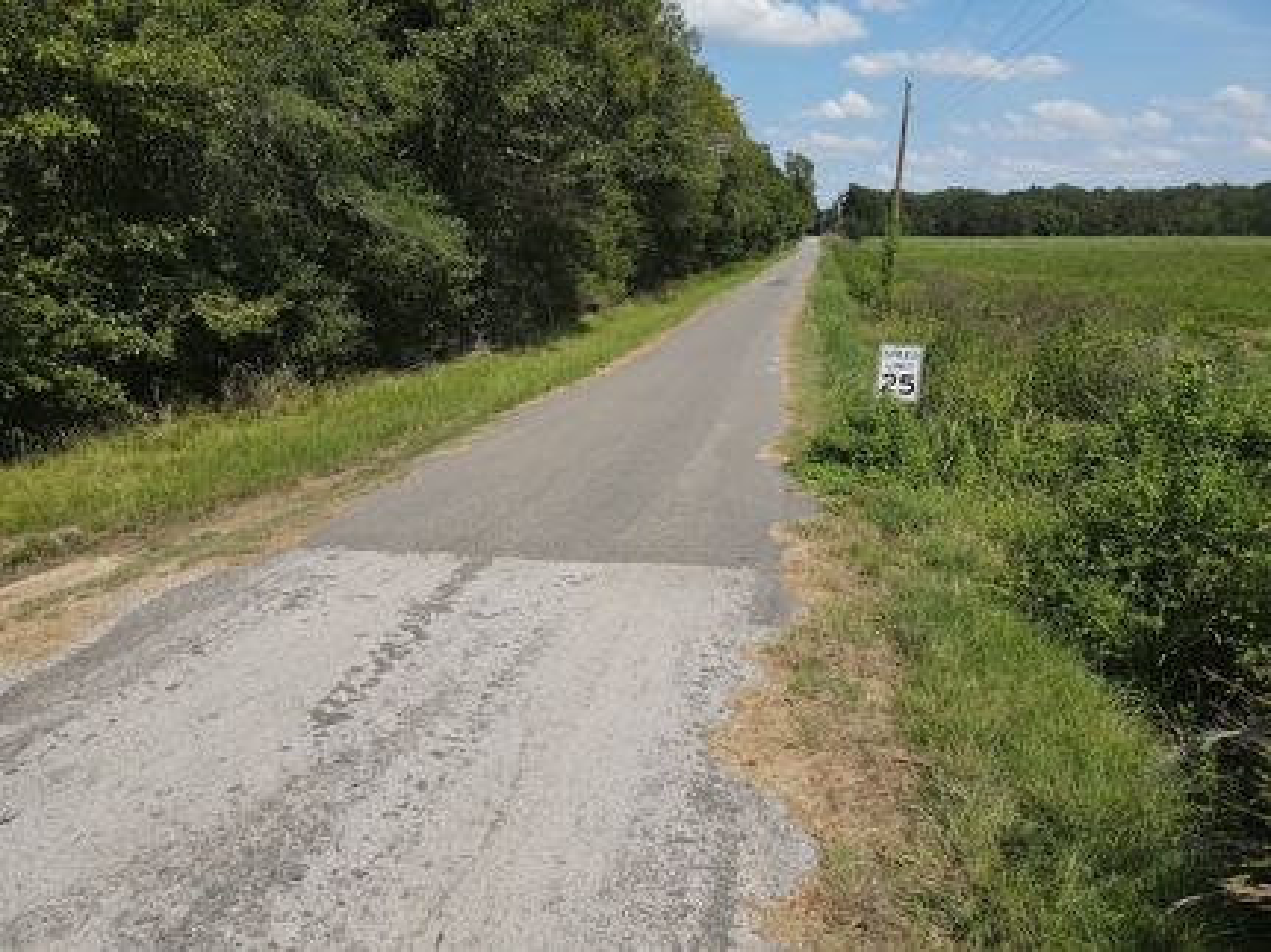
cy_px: 476
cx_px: 636
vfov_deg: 56.8
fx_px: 881
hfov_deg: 71.6
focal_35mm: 24
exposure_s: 1/1000
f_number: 2.8
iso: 100
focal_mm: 4.5
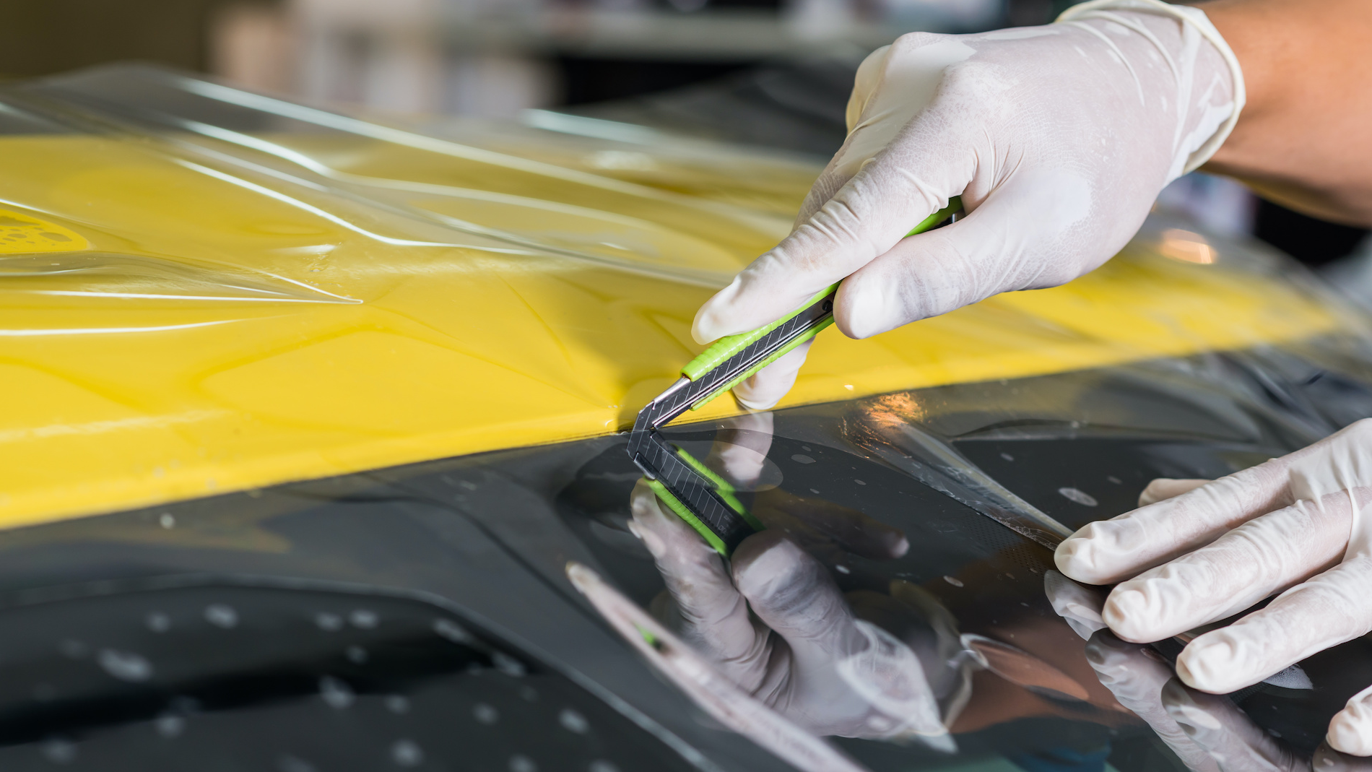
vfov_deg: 13.4
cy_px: 422
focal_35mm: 90
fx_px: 3274
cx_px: 680
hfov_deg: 23.7
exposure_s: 1/160
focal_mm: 85
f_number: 5.6
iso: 200
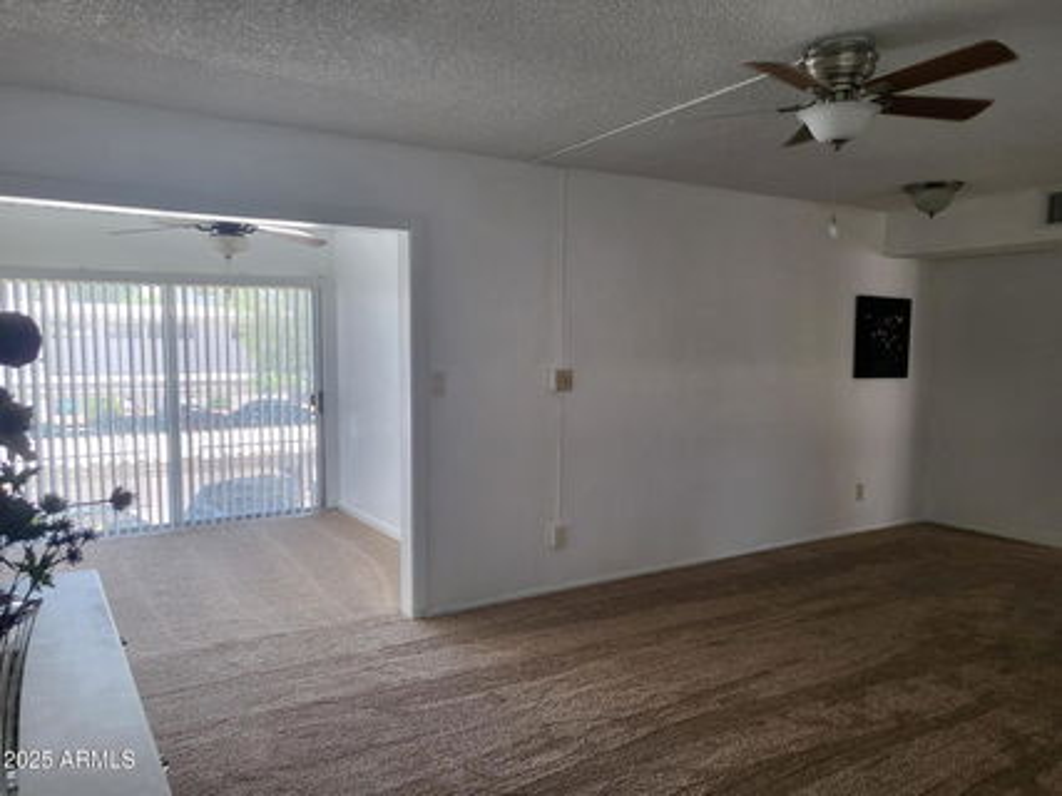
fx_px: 797
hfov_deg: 67.3
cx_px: 531
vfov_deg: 53.0
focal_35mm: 26
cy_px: 398
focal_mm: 4.25
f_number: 1.8
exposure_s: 1/100
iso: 64
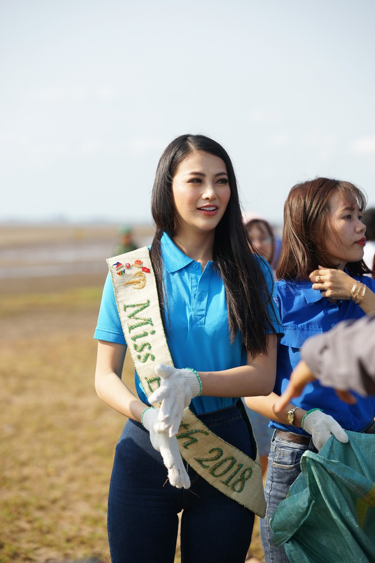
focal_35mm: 90
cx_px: 188
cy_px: 282
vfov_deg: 22.6
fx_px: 1406
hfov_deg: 15.2
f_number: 3.2
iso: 125
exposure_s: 1/1000
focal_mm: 90
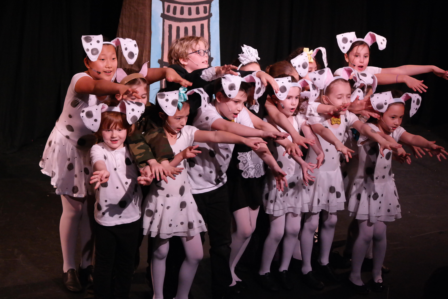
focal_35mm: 90
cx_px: 224
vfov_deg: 15.2
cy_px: 150
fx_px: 1120
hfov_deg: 22.6
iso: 3200
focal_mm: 59
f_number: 4
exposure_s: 1/200
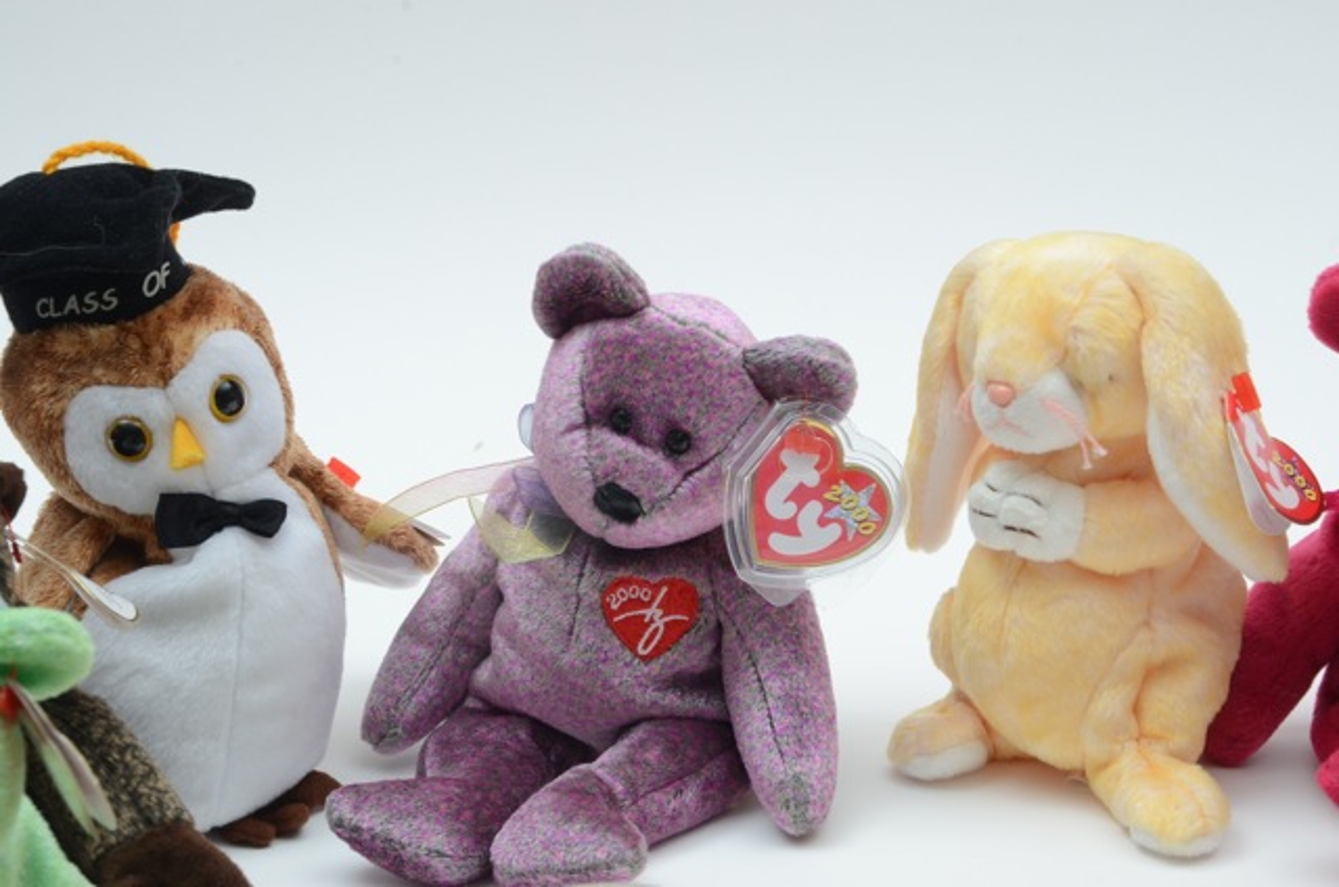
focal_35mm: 105
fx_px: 3898
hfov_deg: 19.5
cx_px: 670
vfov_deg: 13.0
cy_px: 444
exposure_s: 1/60
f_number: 13
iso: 320
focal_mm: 70
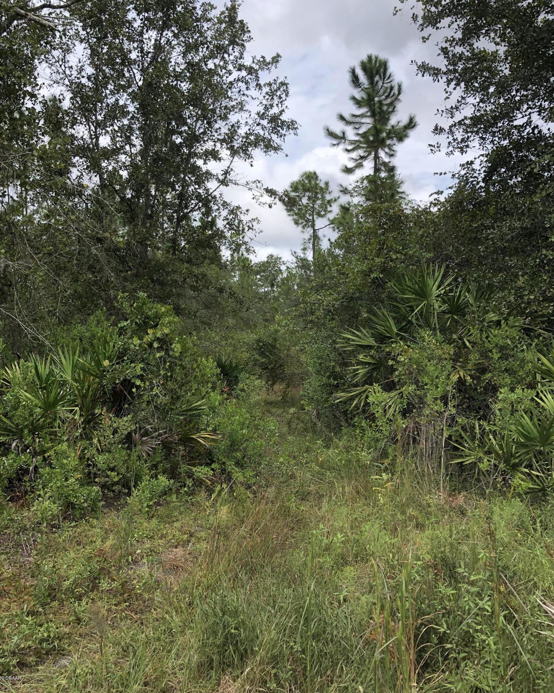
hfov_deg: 48.5
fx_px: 615
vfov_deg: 58.7
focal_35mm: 30
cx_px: 273
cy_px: 322
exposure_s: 1/1297
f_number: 1.8
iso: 20
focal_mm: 3.99
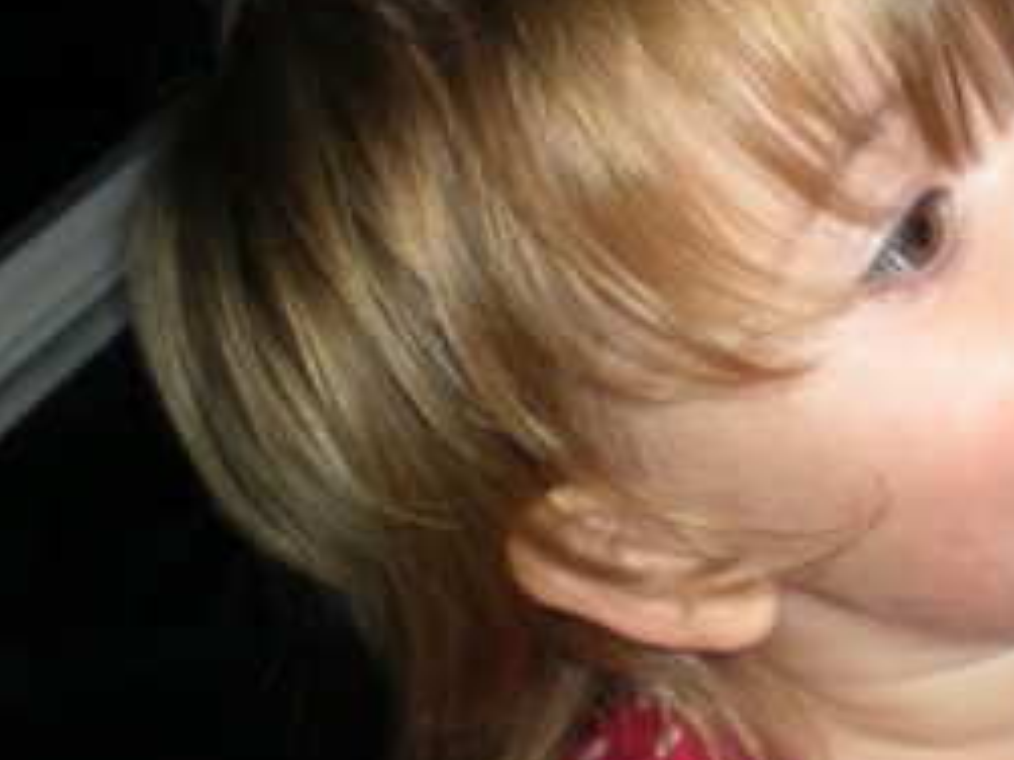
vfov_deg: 16.2
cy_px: 210
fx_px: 2664
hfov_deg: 20.3
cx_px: 1176
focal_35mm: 91
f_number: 3.1
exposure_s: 1/60
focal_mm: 6.3
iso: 64
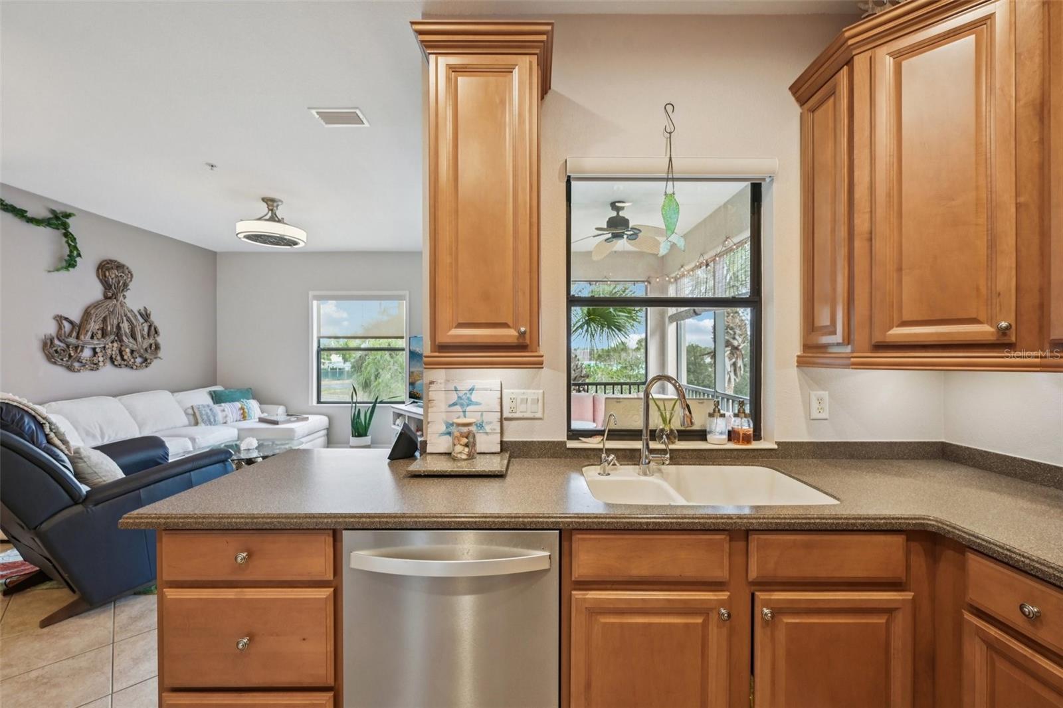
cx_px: 532
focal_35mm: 14
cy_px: 354
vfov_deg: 81.2
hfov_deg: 104.3
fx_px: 413
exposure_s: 1/13
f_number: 8
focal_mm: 14
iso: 400
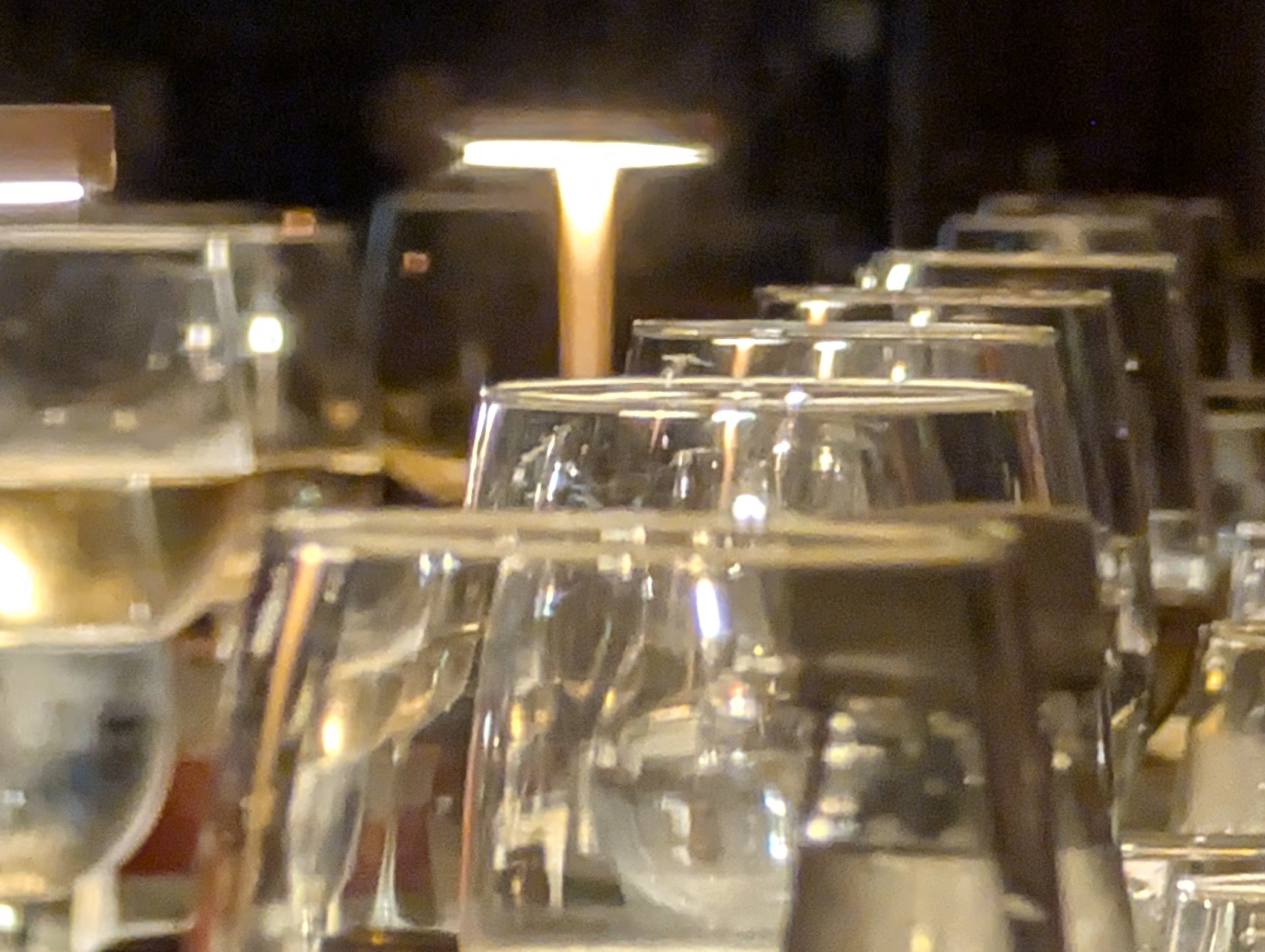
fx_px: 19322
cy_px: 96
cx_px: 276
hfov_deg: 3.7
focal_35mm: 528
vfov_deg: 2.8
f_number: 2.8
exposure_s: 1/21.4
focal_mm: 18
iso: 362
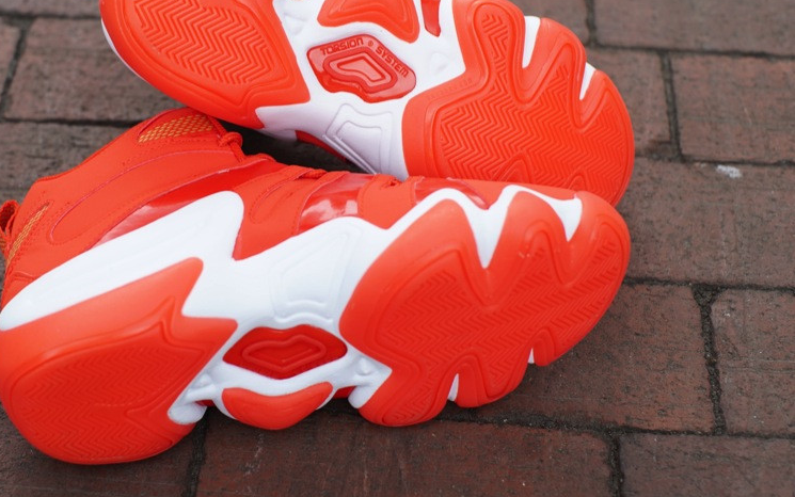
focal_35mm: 65
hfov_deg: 31.4
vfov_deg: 20.0
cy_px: 188
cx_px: 289
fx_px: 1409
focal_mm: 50
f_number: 4.5
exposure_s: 1/250
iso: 125
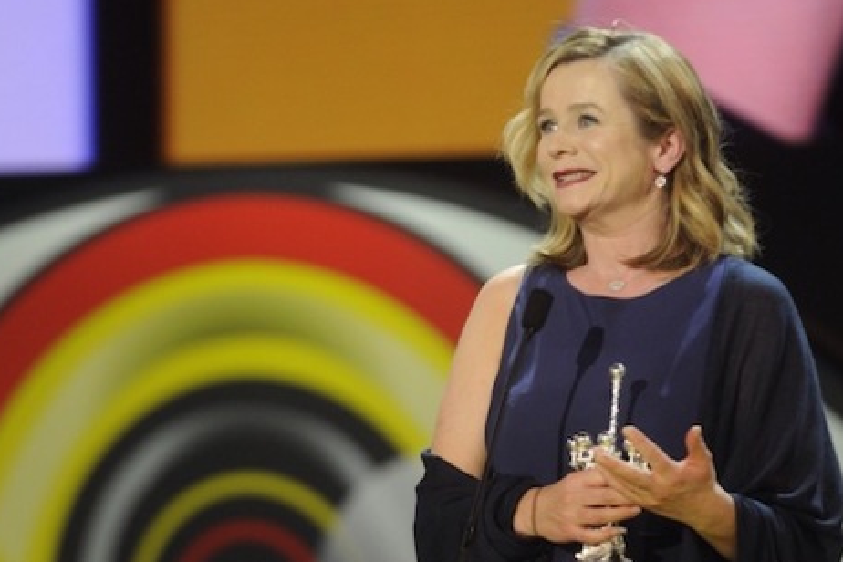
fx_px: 7352
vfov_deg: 4.4
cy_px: 373
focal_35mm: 314
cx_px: 374
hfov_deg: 6.6
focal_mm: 200
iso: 2500
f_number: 3.5
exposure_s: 1/400
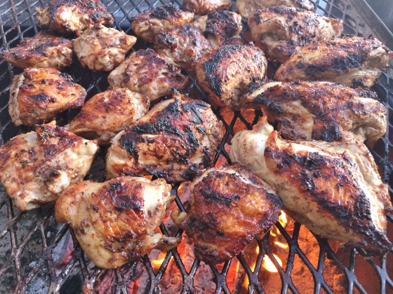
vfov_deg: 48.2
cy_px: 147
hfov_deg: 61.7
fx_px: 329
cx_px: 196
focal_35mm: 29
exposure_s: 1/15
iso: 64
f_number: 2.2
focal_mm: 4.15
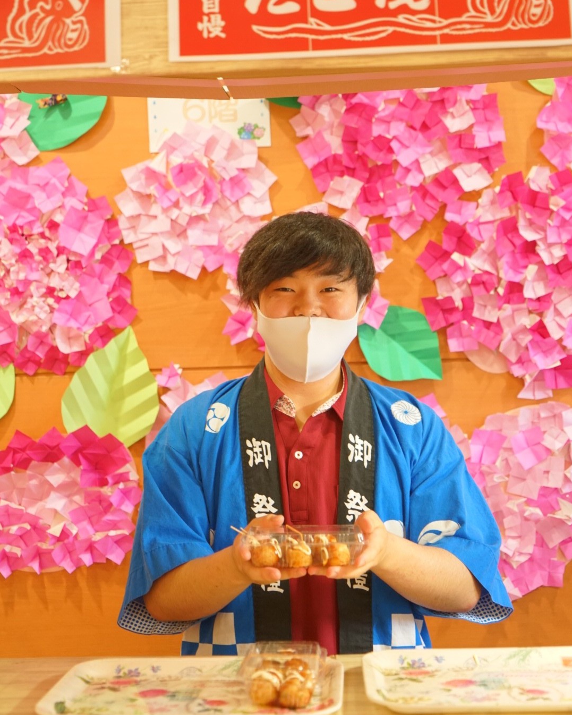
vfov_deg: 35.3
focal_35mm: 53
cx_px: 286
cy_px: 305
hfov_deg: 28.6
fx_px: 1121
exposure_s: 1/50
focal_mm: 47
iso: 1600
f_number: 4
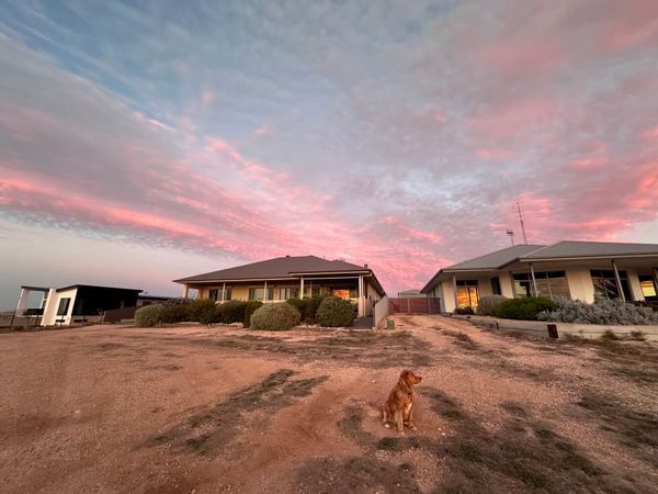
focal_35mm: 14
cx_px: 329
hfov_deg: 102.1
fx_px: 266
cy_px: 247
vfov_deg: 85.7
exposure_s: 1/99
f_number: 2.2
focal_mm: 2.22
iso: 250
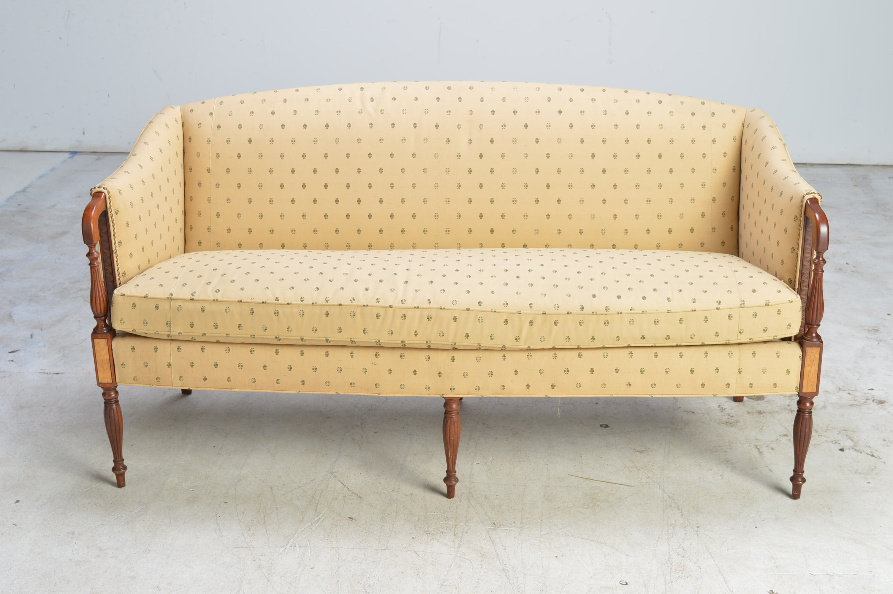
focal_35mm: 51
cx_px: 446
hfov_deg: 38.9
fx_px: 1264
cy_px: 297
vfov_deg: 26.4
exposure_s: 1/100
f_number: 9
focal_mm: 34
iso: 100
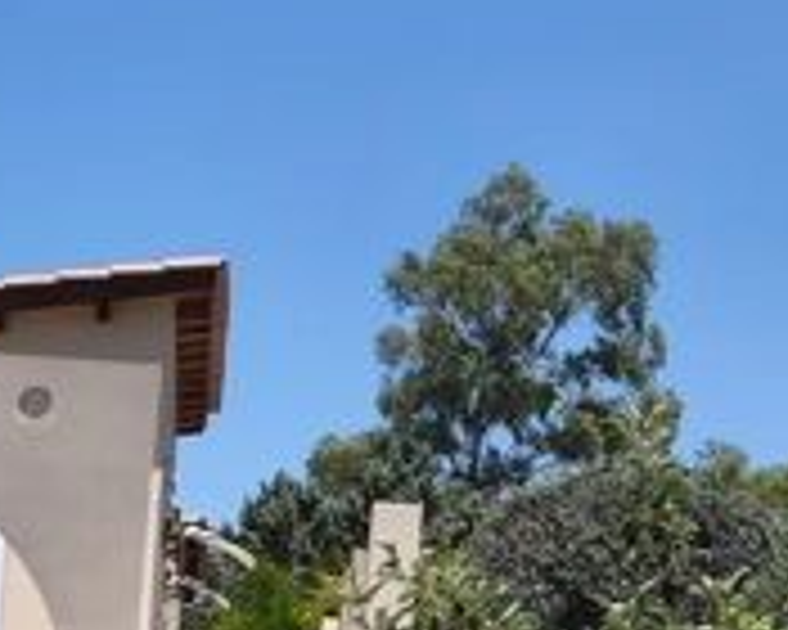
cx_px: -34
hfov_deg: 11.1
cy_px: 927
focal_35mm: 172
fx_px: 4011
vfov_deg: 8.8
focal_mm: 6.18
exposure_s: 1/979
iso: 50
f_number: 1.65
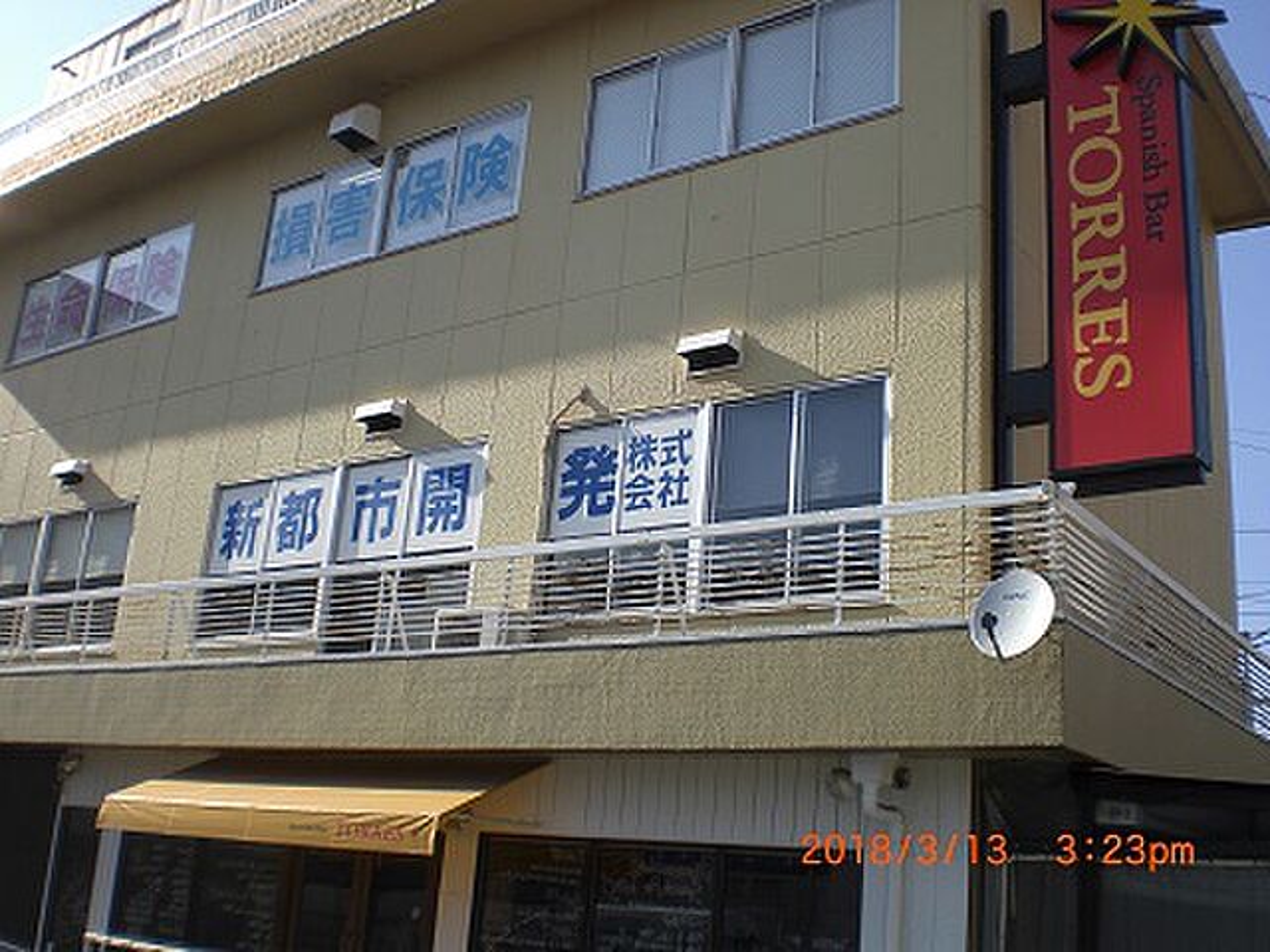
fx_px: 1394
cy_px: 476
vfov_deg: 37.7
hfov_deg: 49.0
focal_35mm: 38
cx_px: 635
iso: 50
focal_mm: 6.3
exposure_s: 1/250
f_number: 4.4
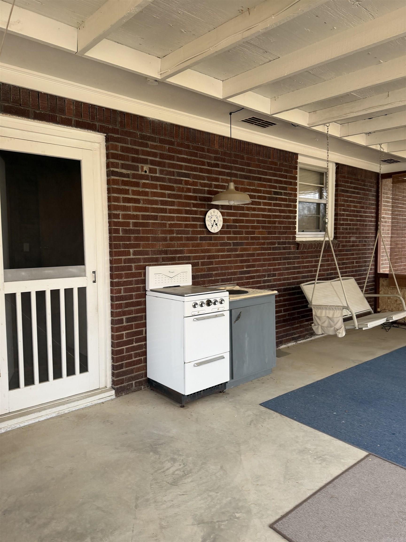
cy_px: 271
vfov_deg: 71.6
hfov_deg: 56.8
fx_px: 375
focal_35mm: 24
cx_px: 203
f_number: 1.78
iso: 160
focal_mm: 6.76
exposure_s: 1/158
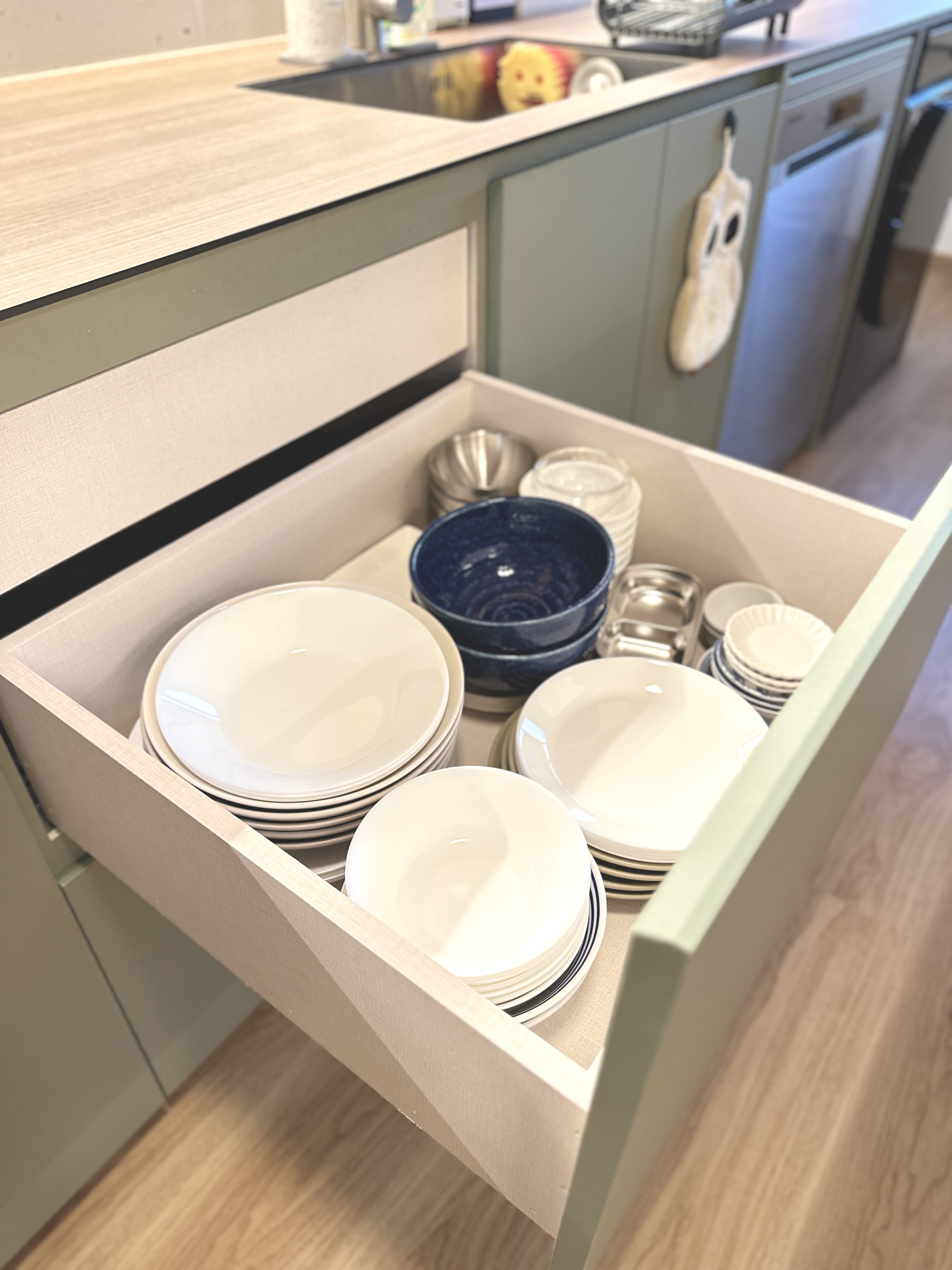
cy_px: 635
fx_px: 880
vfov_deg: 71.6
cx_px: 476
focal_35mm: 24
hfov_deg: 56.8
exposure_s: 1/60
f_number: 1.78
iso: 400
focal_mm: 6.86
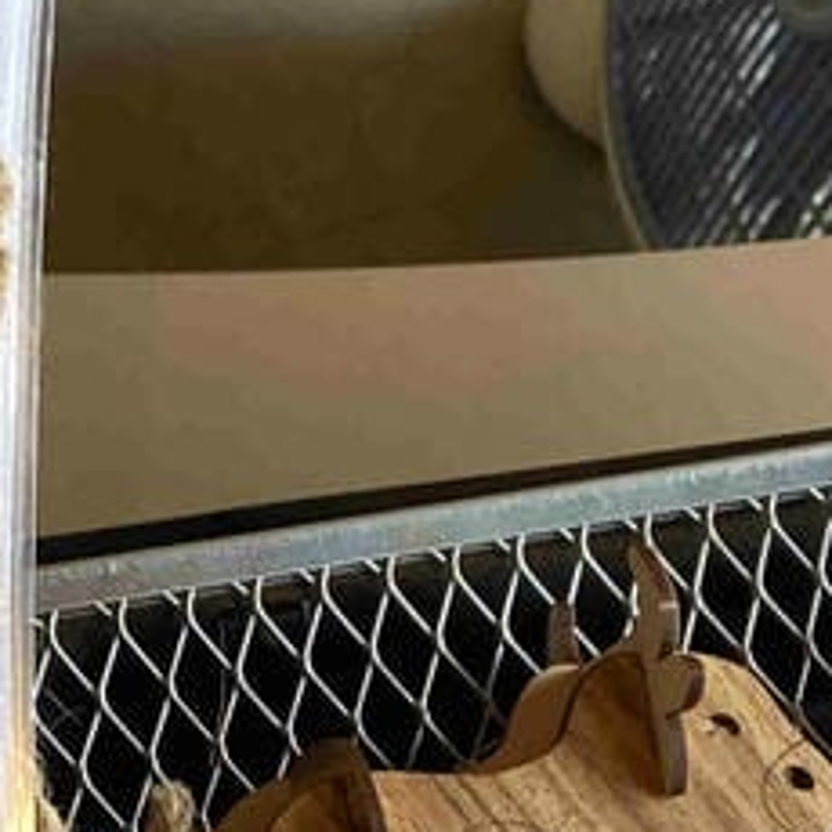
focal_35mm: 120
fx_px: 3263
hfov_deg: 14.4
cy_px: 825
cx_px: 87
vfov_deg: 14.3
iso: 80
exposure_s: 1/120
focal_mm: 4.25
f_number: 1.8
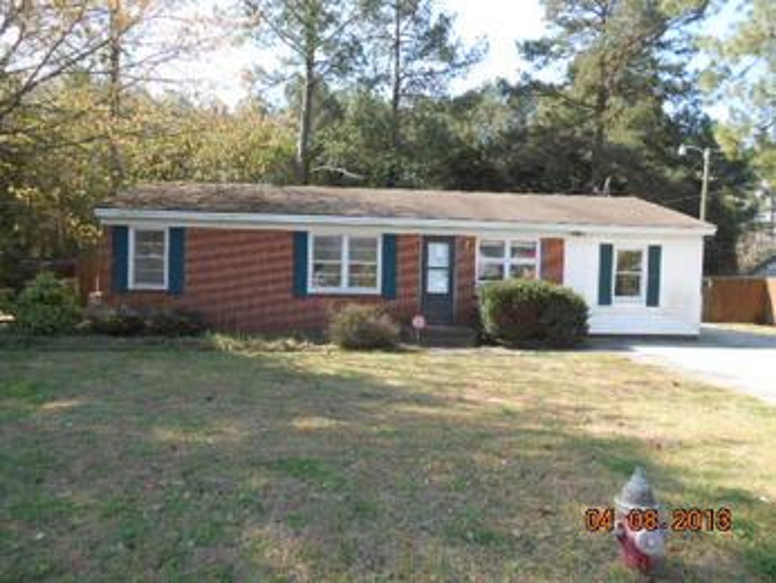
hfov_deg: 67.3
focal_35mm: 26
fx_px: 583
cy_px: 292
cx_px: 388
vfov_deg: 53.1
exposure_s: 1/160
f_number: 3.5
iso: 80
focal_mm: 4.6
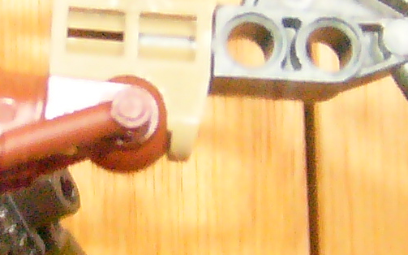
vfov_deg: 11.1
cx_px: 47
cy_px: 130
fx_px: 1312
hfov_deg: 17.4
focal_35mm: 118
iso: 400
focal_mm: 4.6
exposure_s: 1/1.6
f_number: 2.8
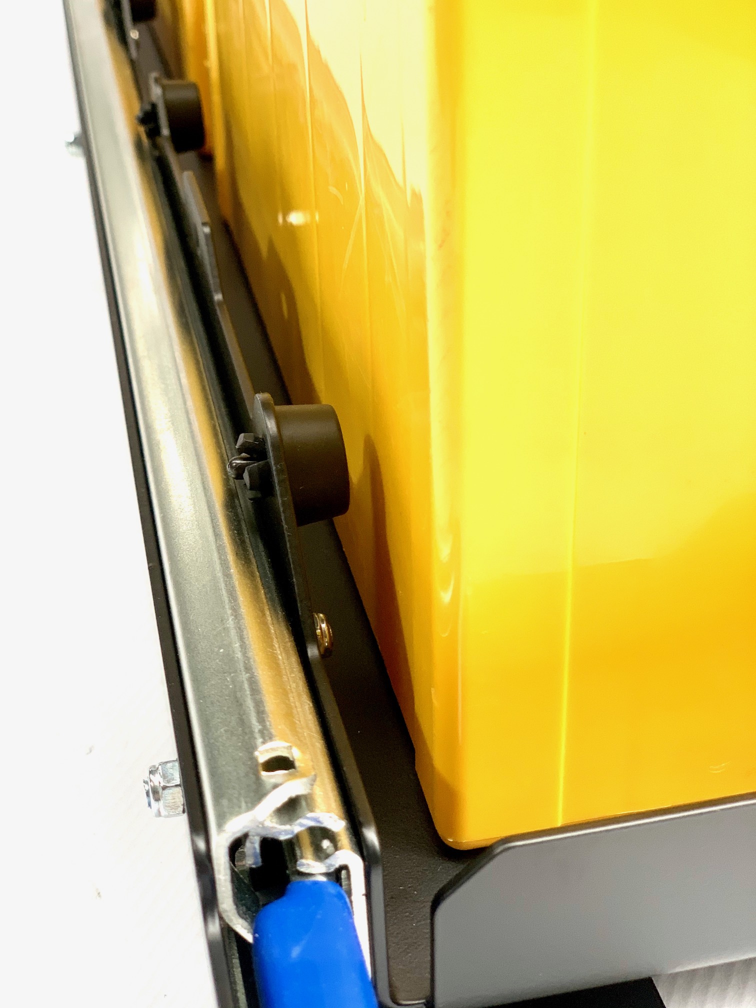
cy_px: 504
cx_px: 378
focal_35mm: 52
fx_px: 1514
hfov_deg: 28.0
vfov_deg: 36.8
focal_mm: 6
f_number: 2.4
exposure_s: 1/122
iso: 80
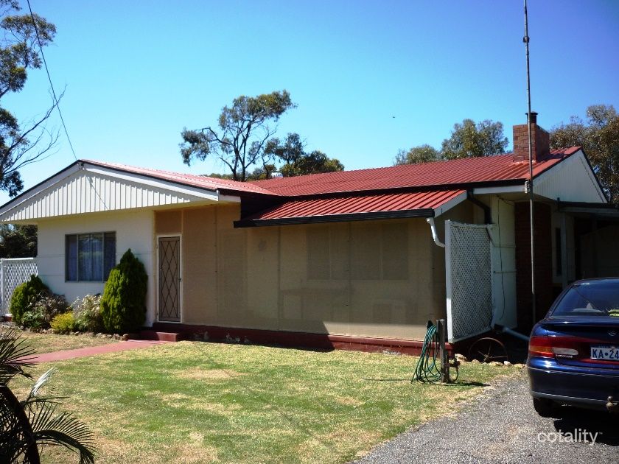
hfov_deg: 55.4
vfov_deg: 42.9
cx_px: 310
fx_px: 590
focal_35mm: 33
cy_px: 232
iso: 80
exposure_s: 1/800
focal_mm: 5.5
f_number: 2.8
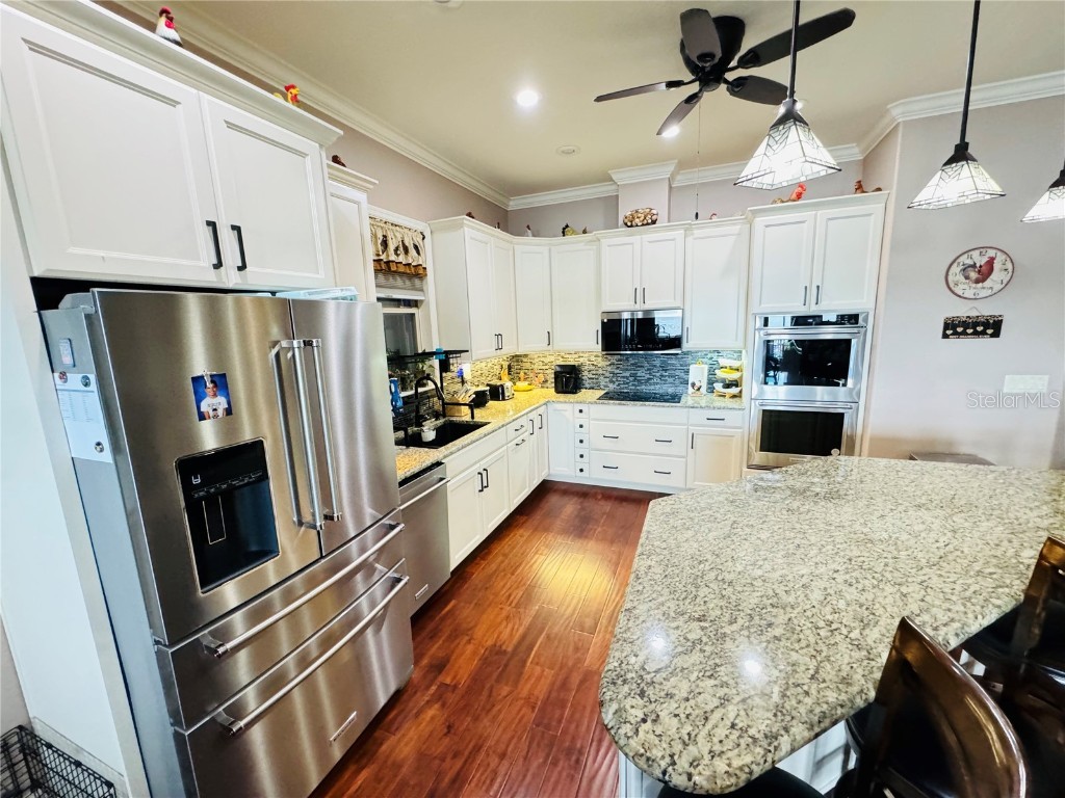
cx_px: 532
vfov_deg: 85.7
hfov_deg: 102.1
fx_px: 431
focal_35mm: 14
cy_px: 399
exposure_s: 1/60
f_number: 2.2
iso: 640
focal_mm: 2.22
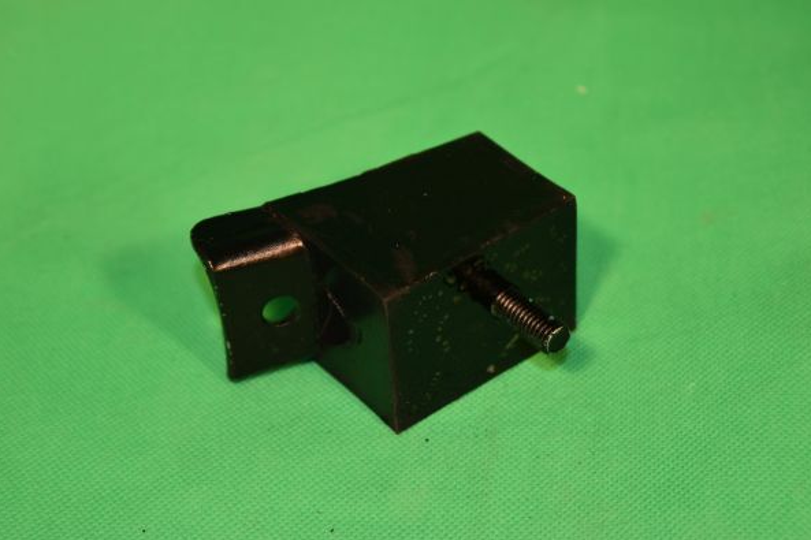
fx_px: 1881
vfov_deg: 16.3
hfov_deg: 24.3
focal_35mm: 84
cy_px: 272
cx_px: 405
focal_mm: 55
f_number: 5.6
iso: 200
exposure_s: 1/125
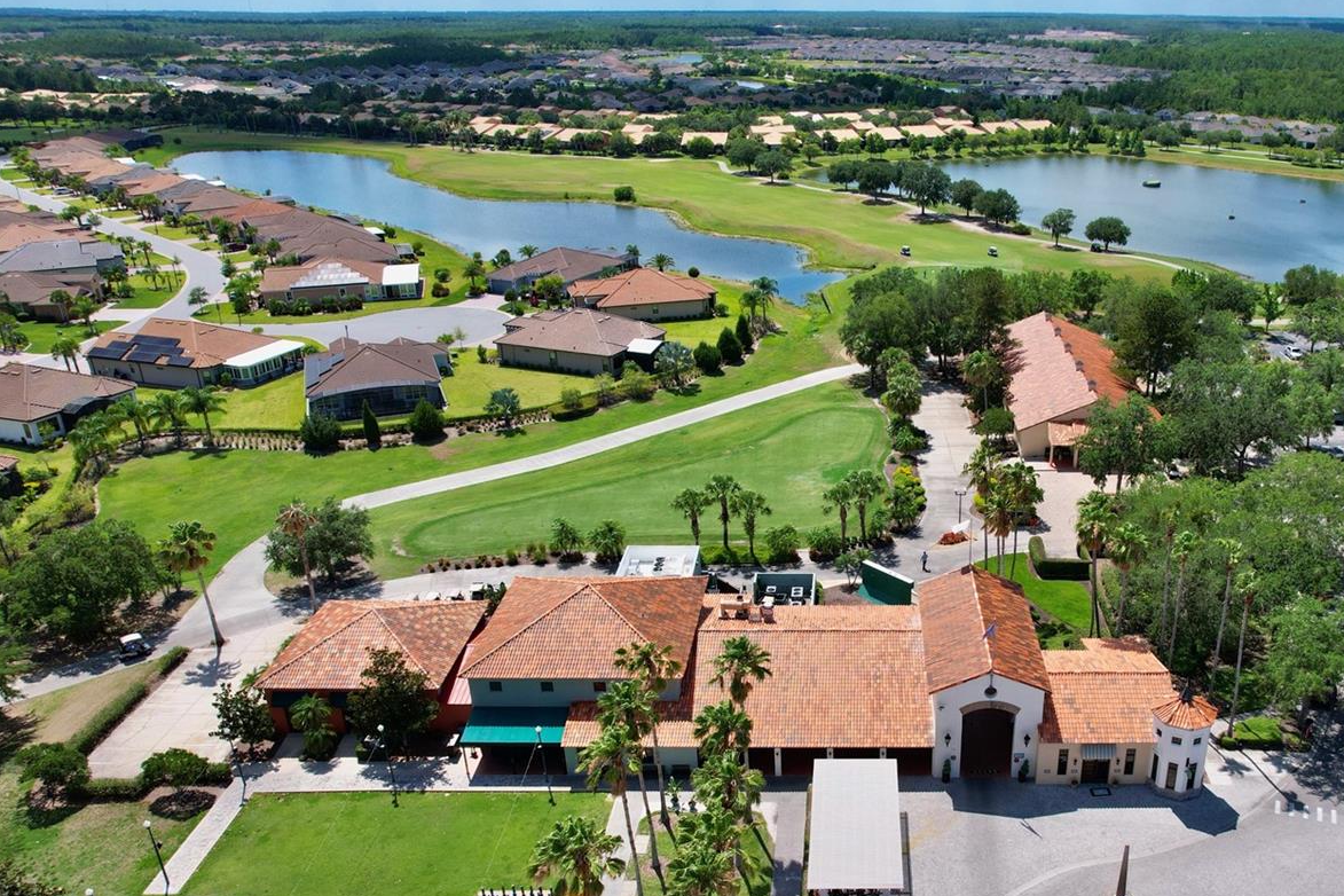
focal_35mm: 30
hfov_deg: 60.9
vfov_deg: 43.4
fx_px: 1120
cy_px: 542
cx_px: 859
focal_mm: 8.38
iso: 200
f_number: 2.8
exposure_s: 1/3200
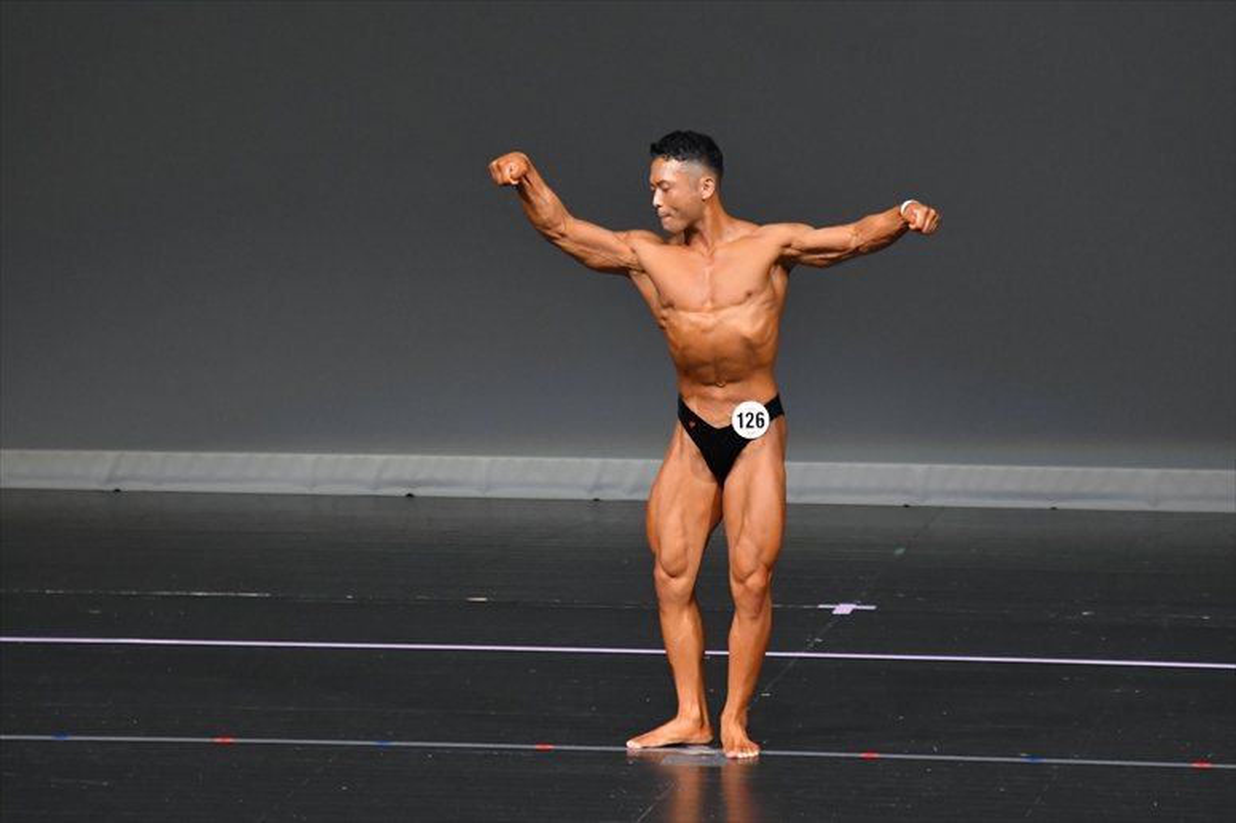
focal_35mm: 315
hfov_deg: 6.5
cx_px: 618
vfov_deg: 4.4
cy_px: 412
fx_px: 10810
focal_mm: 210
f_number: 5.6
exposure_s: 1/400
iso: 4000
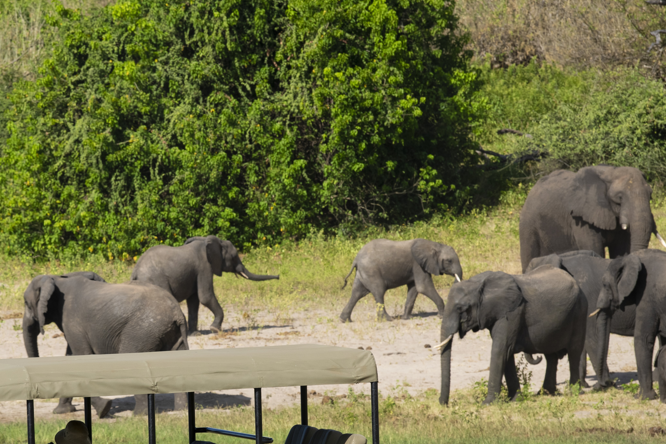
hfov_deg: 6.1
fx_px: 6290
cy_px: 330
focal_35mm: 340
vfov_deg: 4.0
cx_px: 162
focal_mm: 170
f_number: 9.5
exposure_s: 1/500
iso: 280
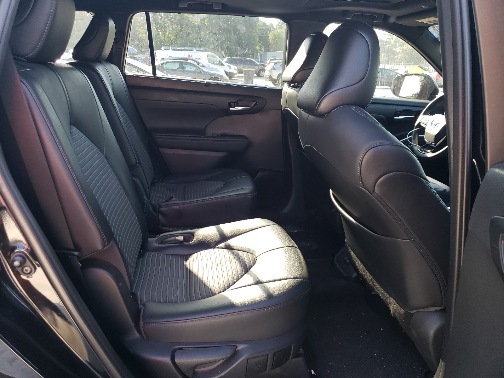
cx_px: 252
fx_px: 379
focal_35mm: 26
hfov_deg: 67.3
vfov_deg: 53.1
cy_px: 189
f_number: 1.5
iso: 65
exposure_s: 1/120
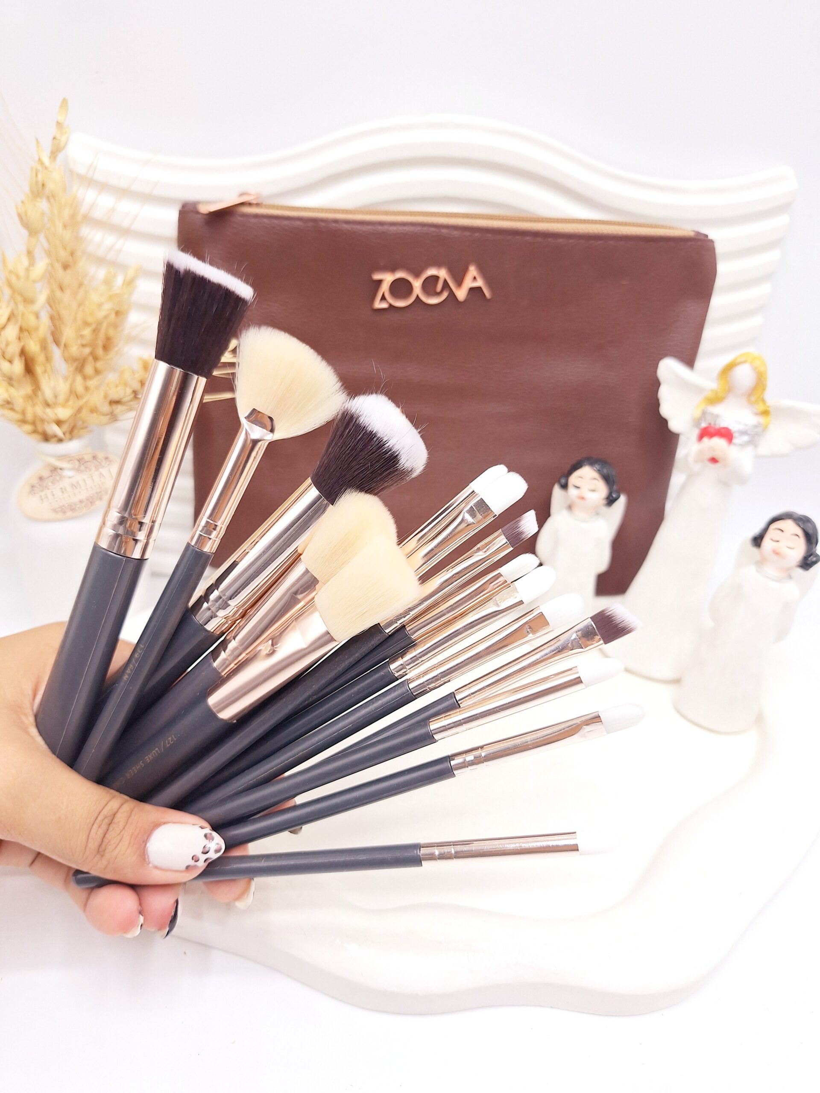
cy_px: 546
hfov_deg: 58.9
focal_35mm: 23
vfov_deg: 73.9
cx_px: 410
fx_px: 726
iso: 40
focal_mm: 5.54
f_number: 1.8
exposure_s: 1/400
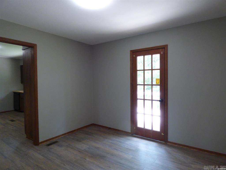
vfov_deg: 66.0
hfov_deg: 81.7
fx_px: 131
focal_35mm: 20
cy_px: 85
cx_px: 113
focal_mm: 3.58
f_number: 2.8
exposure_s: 1/60
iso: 400
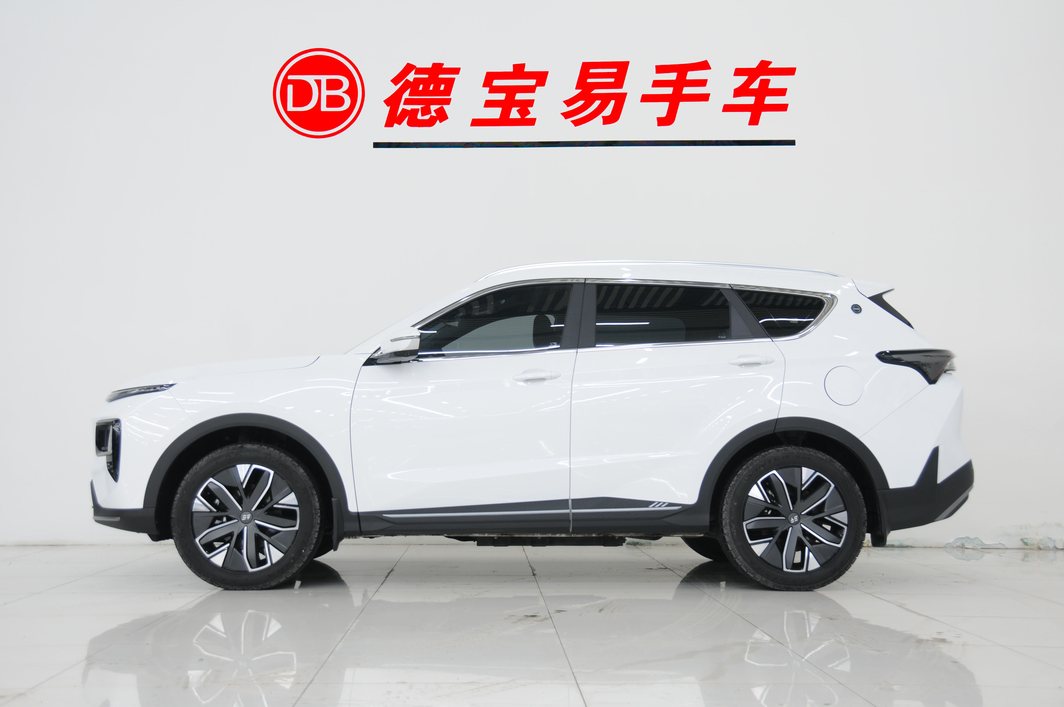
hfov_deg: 45.0
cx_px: 532
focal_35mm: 44
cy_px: 354
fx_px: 1284
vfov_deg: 30.8
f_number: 4.8
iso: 200
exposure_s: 1/8
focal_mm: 29
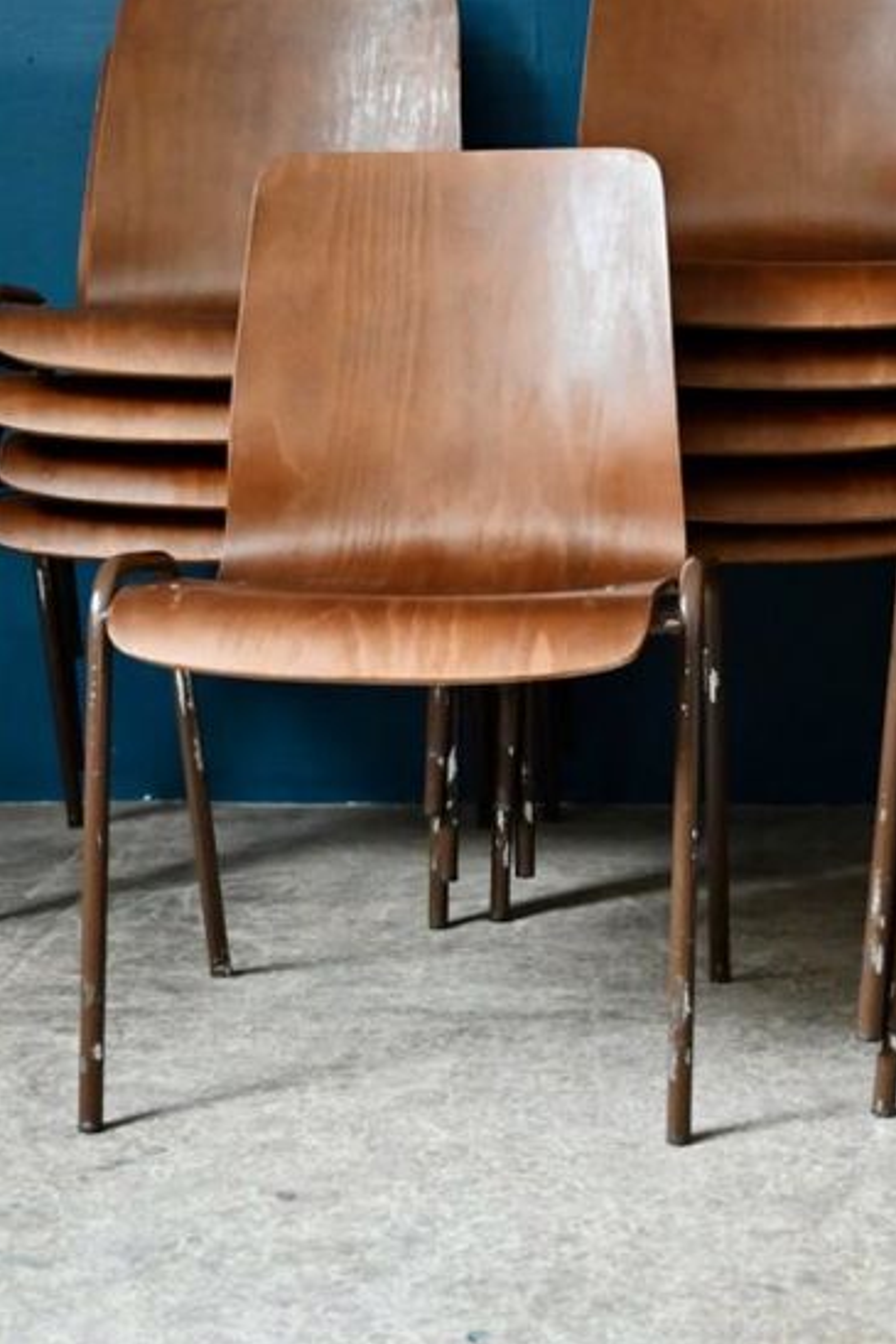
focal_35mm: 75
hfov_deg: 18.0
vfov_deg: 26.9
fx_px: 2798
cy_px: 541
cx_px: 714
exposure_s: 1/125
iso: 2800
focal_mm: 41
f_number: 4
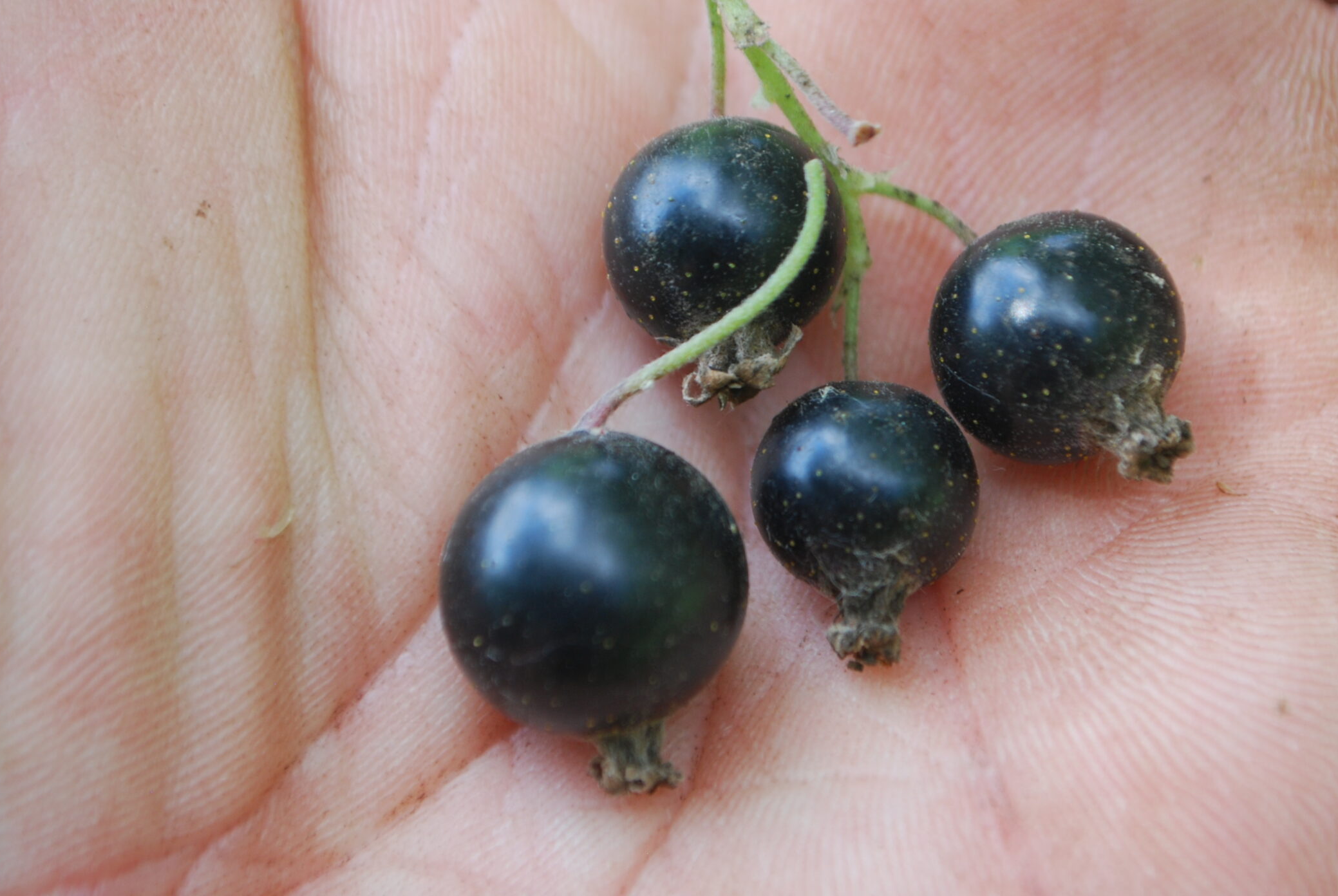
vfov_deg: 13.5
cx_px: 794
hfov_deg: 20.0
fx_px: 3782
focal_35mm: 102
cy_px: 443
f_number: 5.6
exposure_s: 1/60
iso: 200
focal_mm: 55
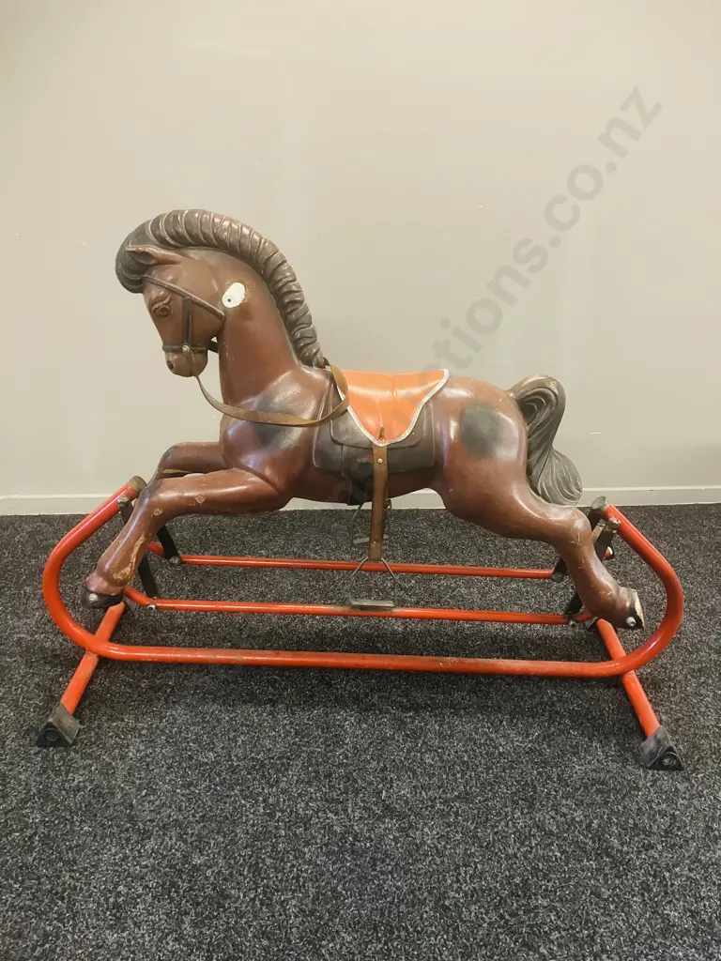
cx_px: 360
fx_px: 778
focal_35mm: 28
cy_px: 480
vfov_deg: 63.4
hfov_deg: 49.7
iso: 320
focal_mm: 3.99
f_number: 1.8
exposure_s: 1/33
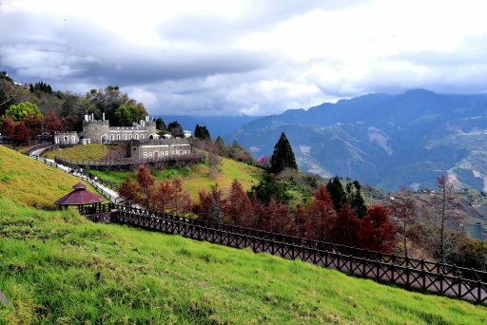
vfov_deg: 41.2
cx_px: 244
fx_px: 433
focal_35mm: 32
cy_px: 162
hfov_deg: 58.7
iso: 200
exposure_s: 1/160
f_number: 8
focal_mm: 32
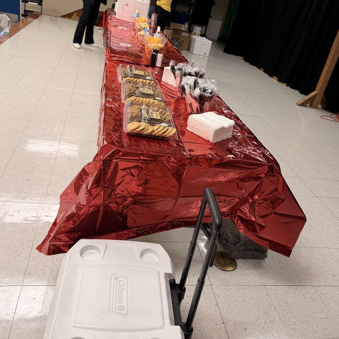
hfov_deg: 55.6
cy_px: 154
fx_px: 321
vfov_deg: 55.5
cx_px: 166
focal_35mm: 29
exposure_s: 1/120
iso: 160
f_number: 1.78
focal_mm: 6.76
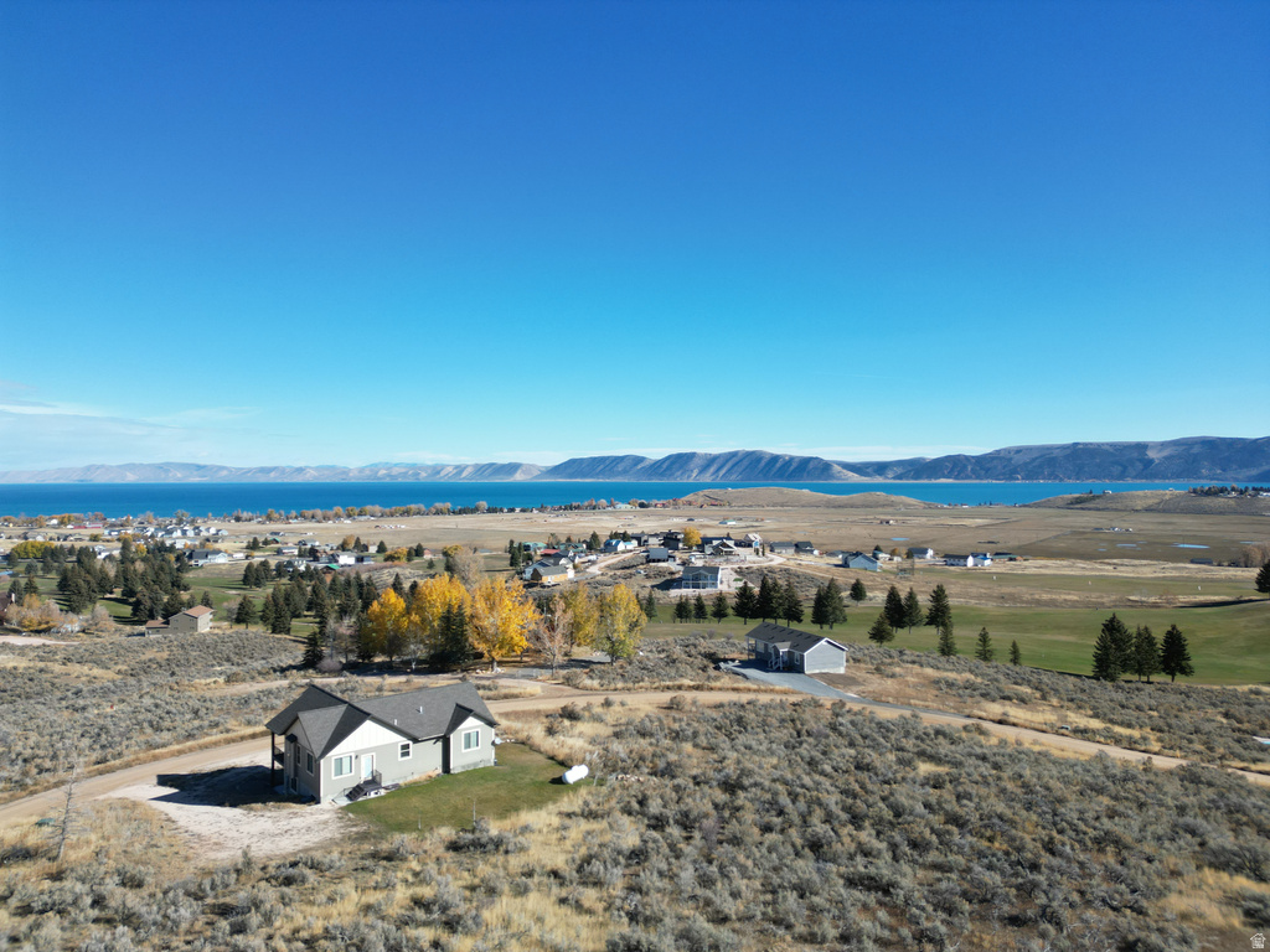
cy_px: 476
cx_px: 635
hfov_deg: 71.6
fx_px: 881
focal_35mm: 24
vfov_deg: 56.8
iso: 120
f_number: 1.7
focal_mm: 6.72
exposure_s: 1/2500
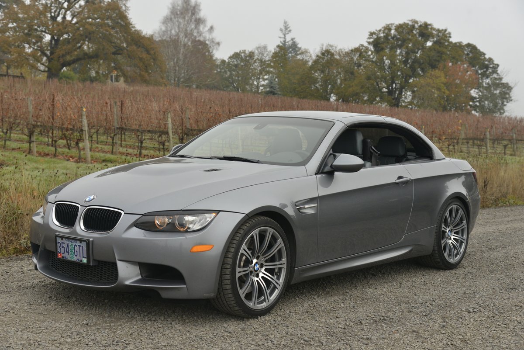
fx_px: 757
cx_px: 262
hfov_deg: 38.2
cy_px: 175
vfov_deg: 26.0
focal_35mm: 52
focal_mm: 52
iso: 1250
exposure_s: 1/800
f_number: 6.3
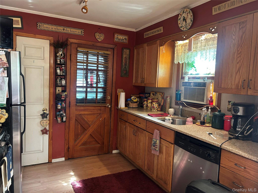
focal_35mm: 26
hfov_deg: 67.3
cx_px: 129
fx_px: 194
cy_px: 96
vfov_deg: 53.1
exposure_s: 1/60
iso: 320
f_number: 1.5
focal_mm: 5.7
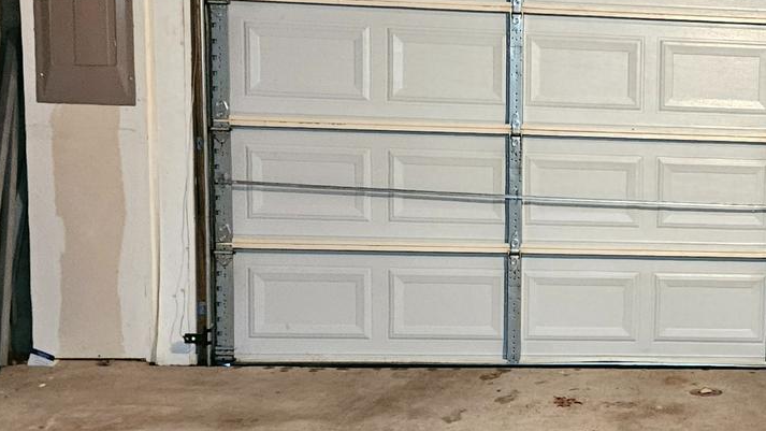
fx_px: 1462
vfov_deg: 16.8
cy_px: 243
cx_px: 837
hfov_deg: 27.0
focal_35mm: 72
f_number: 1.8
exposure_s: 1/17.2
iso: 1250
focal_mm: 5.4
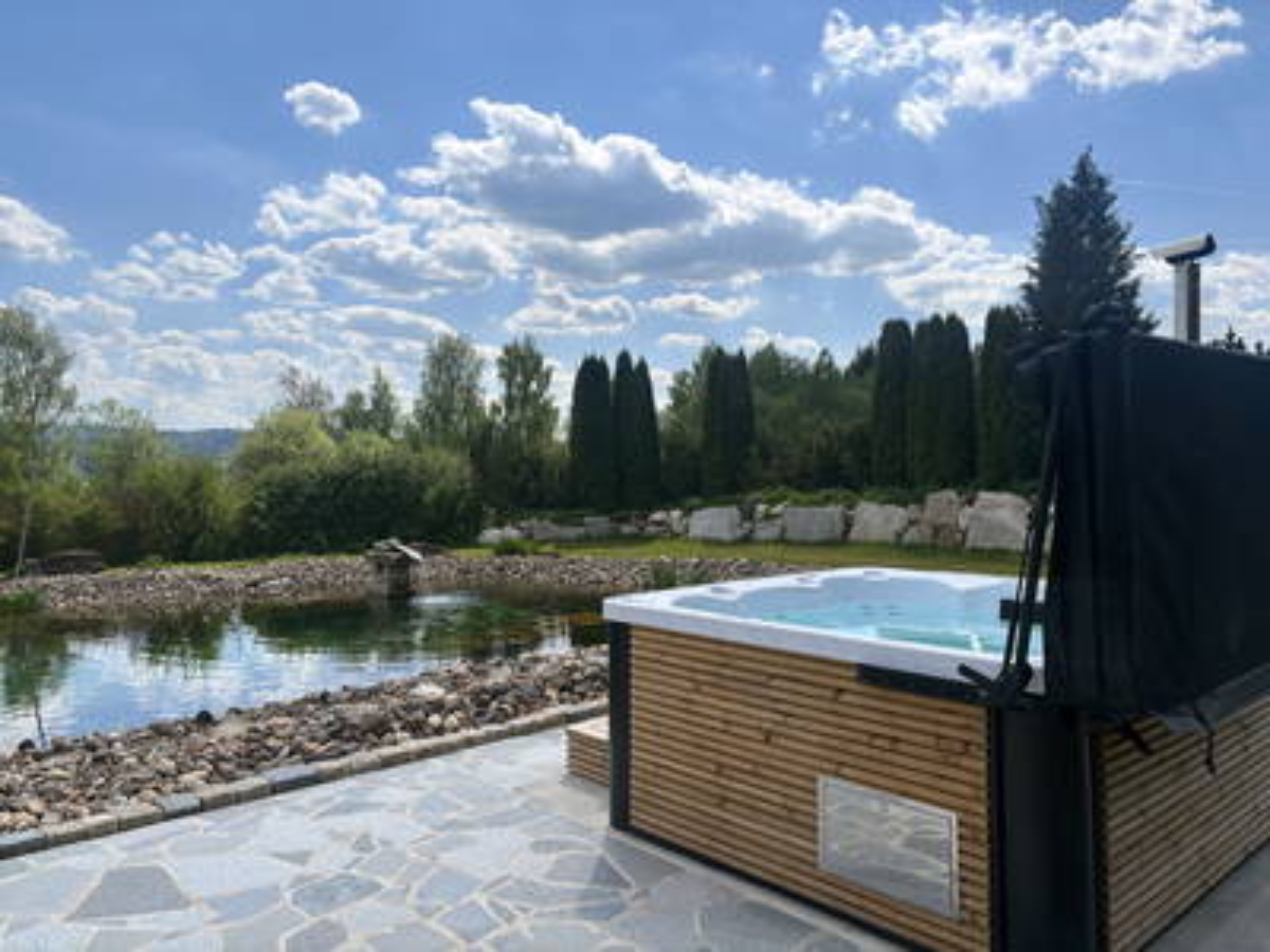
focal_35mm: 26
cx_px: 635
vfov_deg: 53.1
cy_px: 476
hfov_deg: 67.3
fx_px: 954
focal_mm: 6
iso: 50
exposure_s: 1/5952
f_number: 1.6
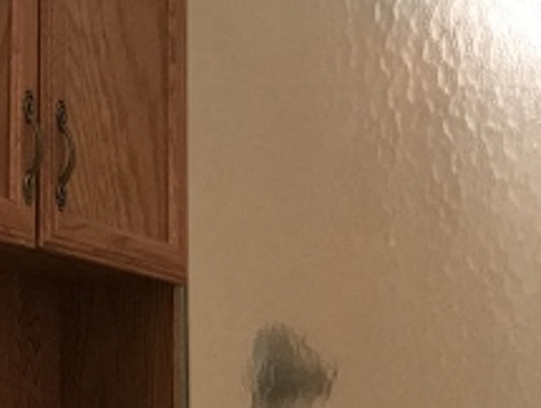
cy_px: 489
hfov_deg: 18.8
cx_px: 357
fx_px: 1628
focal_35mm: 104
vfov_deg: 13.9
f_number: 1.8
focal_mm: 3.99
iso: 40
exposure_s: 1/20
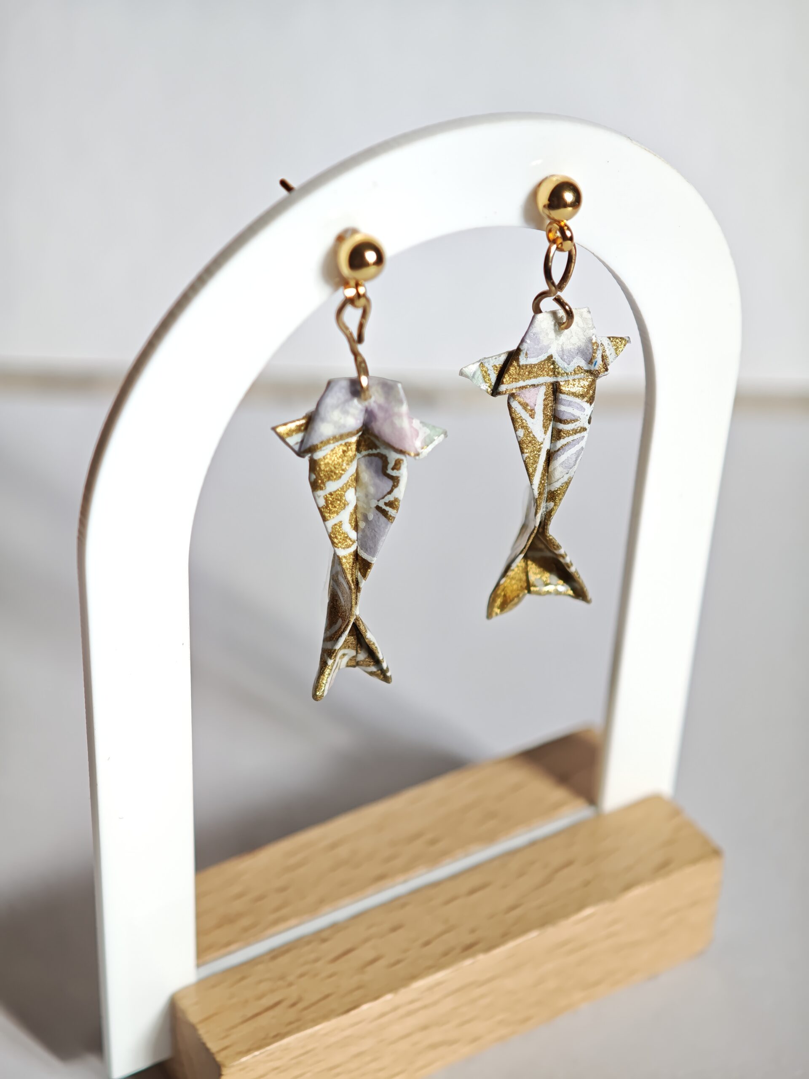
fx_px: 2181
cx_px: 404
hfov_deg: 21.0
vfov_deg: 27.8
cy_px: 540
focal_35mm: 70
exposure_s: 1/100
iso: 64
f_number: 1.8
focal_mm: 11.5
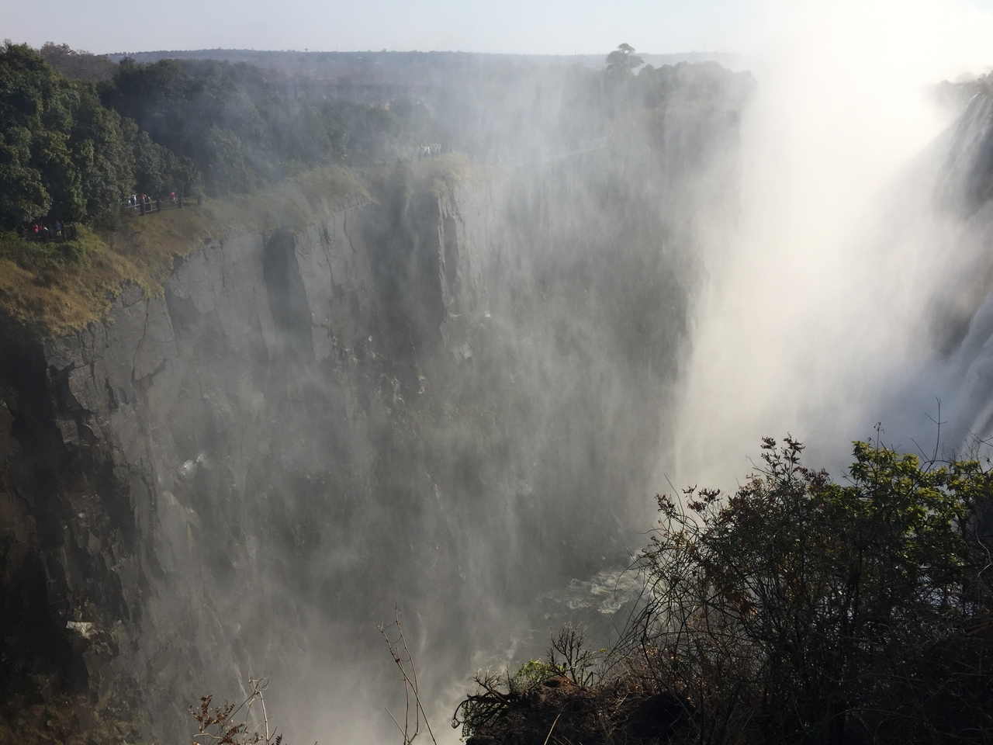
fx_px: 832
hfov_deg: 61.7
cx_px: 496
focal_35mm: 29
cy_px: 372
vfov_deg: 48.2
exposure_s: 1/3300
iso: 32
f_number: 2.2
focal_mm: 4.15
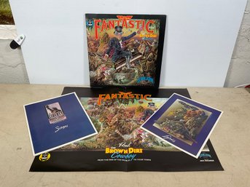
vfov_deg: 48.2
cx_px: 125
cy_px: 94
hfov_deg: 61.7
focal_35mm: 29
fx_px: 209
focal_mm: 3
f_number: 1.8
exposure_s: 1/120
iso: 40
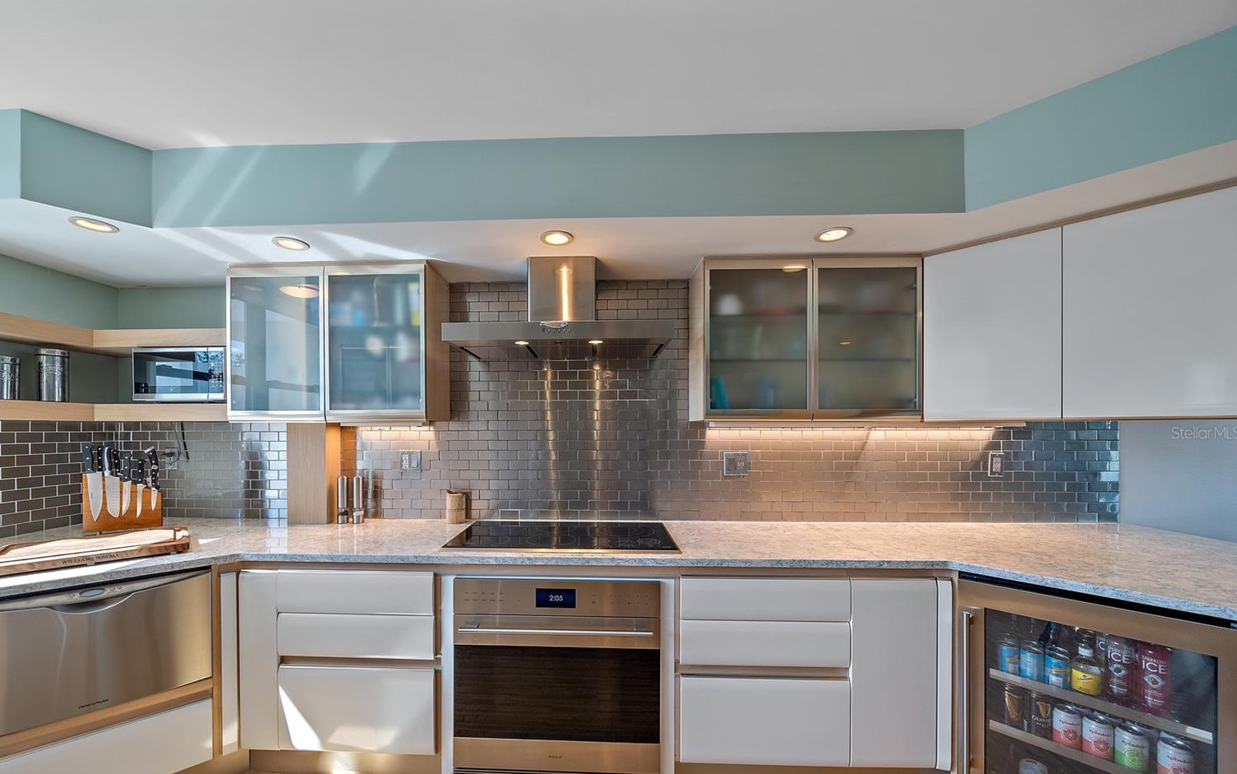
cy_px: 433
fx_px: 438
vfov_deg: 82.5
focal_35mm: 13
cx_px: 587
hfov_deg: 109.3
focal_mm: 12
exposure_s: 1/15
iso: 200
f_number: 8
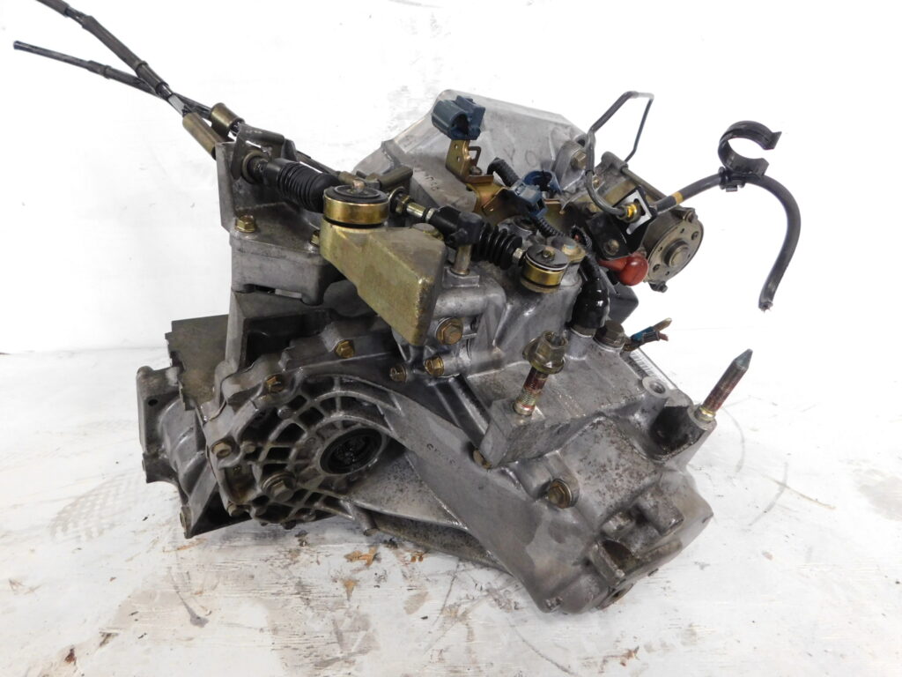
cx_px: 451
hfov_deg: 73.9
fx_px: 599
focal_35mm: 23
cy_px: 338
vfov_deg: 58.9
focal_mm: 4
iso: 400
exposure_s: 1/20
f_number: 3
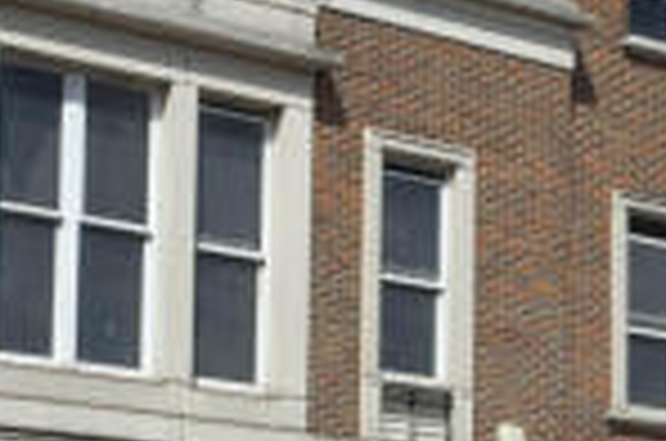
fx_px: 2381
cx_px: 477
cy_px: 547
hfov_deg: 15.9
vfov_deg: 10.4
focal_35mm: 129
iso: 100
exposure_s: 1/250
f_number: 11
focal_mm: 40
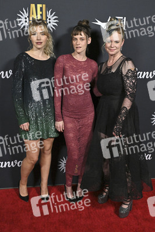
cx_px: 78
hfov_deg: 35.9
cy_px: 116
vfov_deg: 51.9
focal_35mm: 37
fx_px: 239
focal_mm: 37
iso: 2500
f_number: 6.3
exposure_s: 1/320
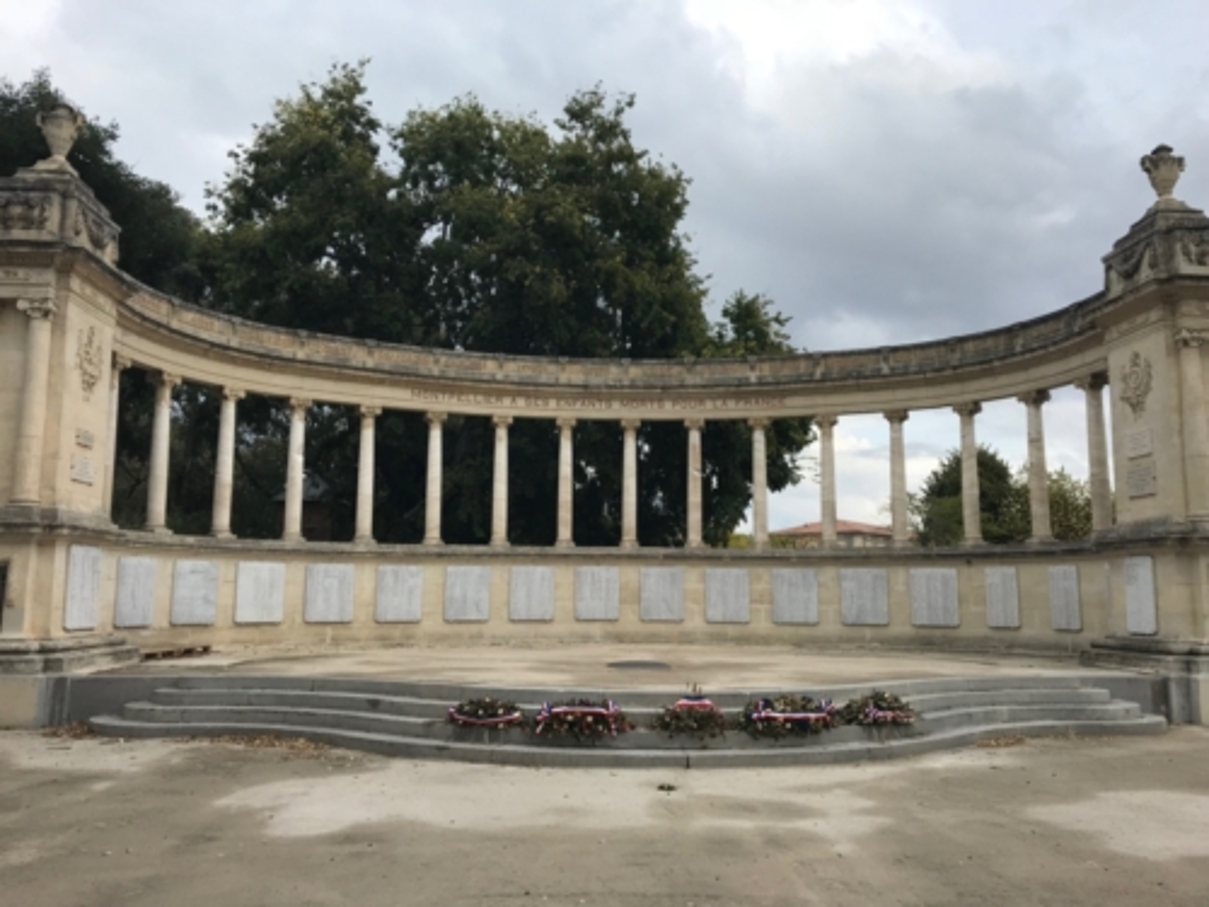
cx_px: 604
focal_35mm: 28
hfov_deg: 63.4
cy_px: 454
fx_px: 978
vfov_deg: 49.7
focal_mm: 3.99
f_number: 1.8
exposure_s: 1/1312
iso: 20
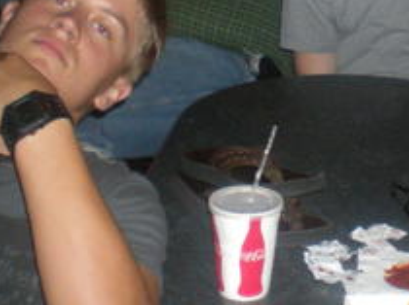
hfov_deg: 16.6
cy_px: 74
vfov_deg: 12.7
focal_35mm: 116
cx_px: 415
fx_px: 1369
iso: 202
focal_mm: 6.3
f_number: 3.1
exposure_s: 1/60
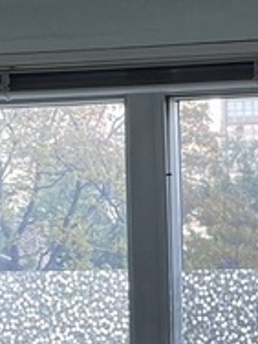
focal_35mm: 149
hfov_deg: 9.7
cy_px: 441
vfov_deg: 12.8
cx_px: 393
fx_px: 1481
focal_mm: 4.2
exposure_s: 1/121
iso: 100
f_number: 1.6
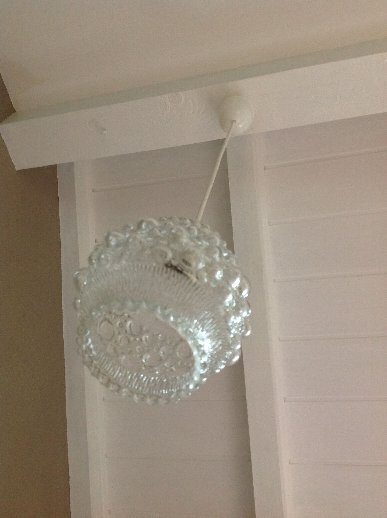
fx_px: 523
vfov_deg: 52.7
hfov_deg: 40.6
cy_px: 259
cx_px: 194
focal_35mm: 35
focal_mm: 4.28
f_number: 2.4
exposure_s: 1/15
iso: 160
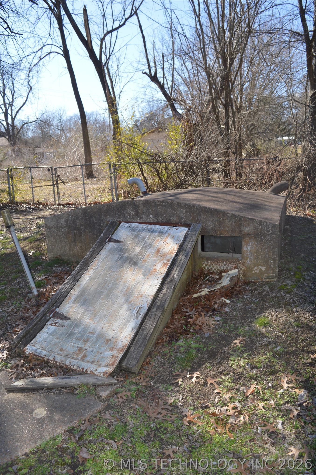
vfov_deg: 67.4
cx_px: 158
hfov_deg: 47.9
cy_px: 238
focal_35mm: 27
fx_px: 356
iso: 100
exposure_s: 1/200
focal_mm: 18
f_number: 5.6
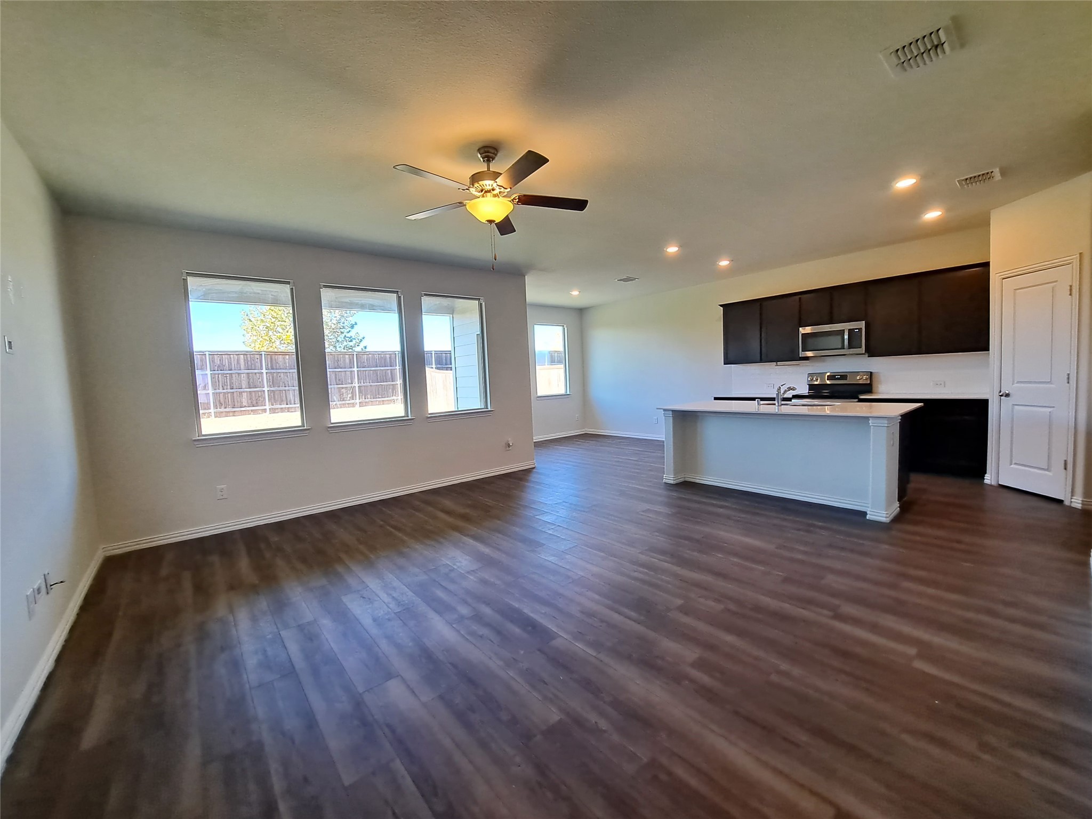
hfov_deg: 106.2
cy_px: 410
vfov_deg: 89.9
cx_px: 546
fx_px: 410
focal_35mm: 13
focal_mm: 1.74
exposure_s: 1/120
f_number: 2.2
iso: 80
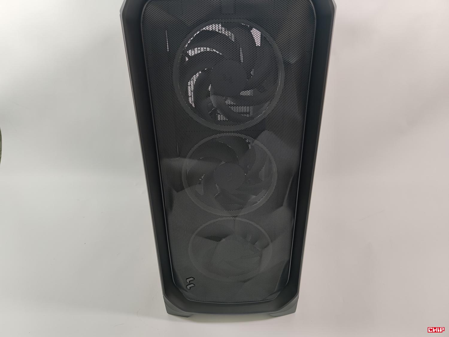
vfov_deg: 54.9
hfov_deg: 69.4
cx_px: 224
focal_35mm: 25
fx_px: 324
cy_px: 168
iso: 55
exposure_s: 1/100
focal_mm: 6.78
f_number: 1.85
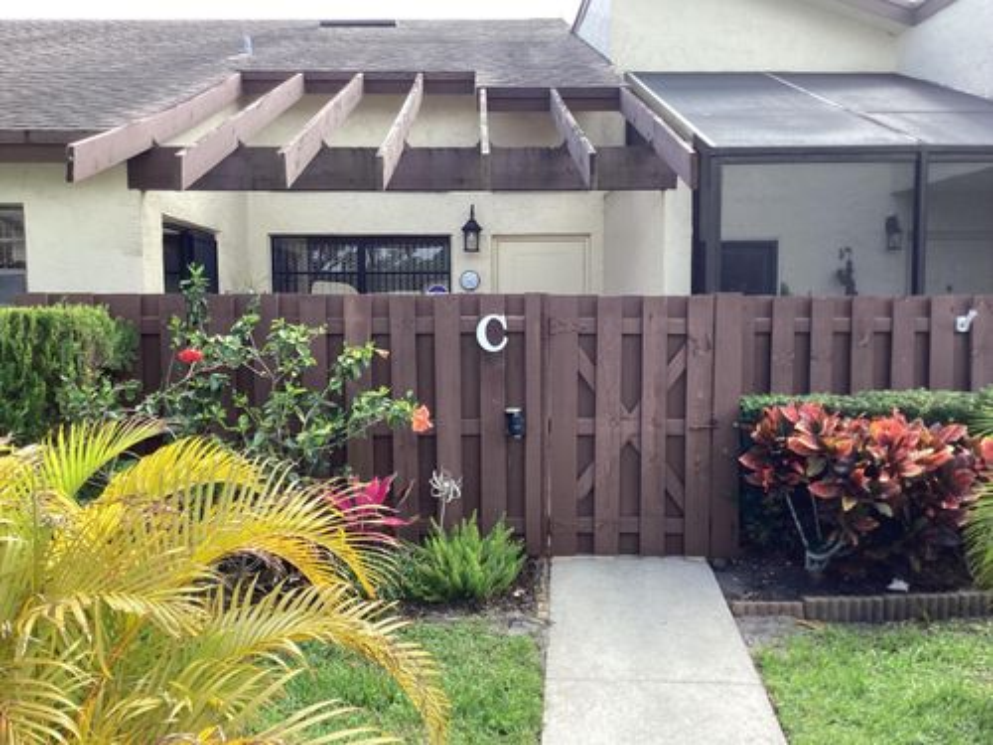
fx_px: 889
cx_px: 496
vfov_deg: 45.4
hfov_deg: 58.4
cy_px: 372
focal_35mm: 31
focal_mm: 3.3
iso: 25
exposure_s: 1/288
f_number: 2.4
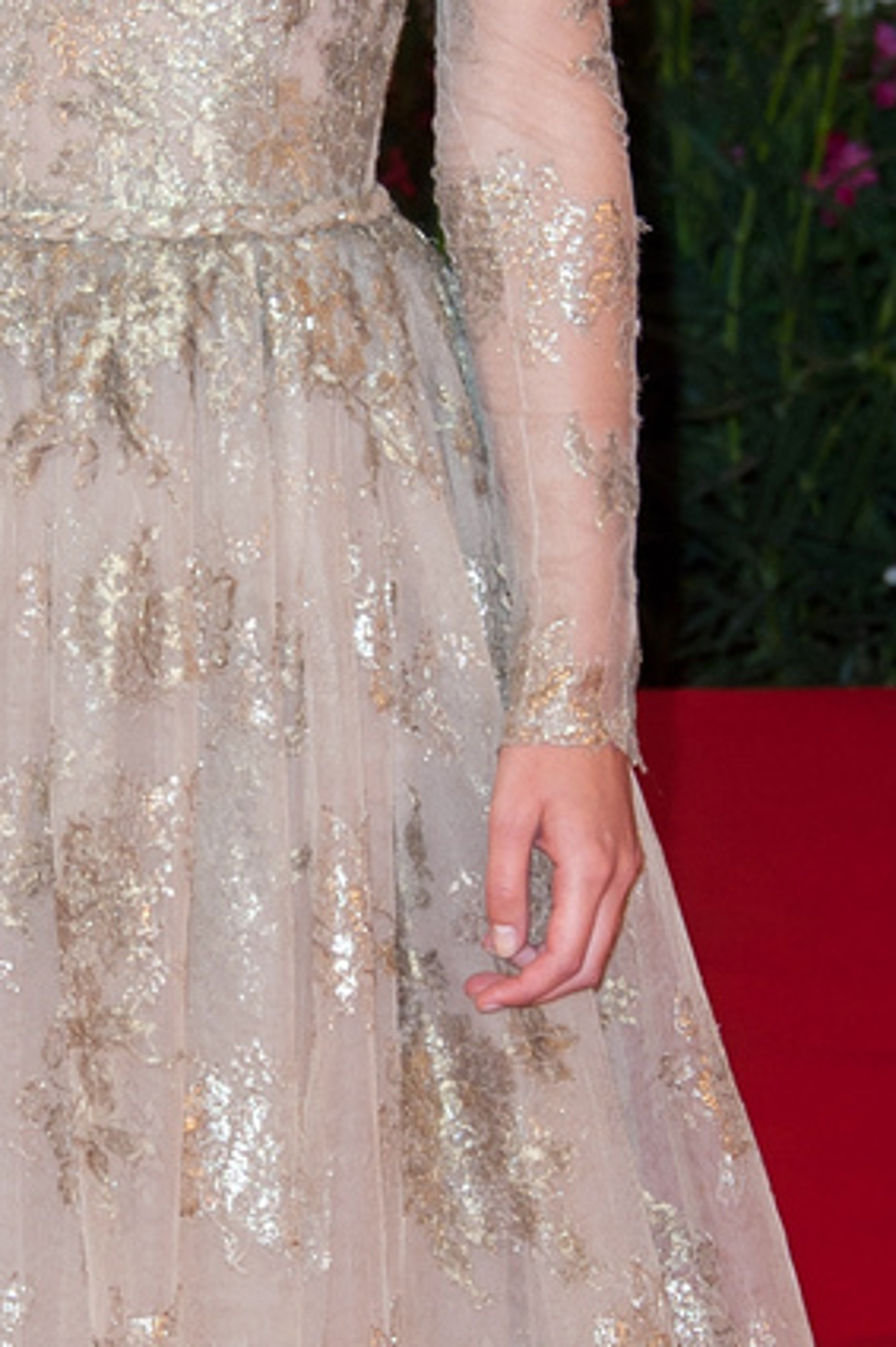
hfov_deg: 4.5
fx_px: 11395
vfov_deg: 6.8
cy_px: 764
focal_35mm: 305
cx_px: 193
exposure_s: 1/250
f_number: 6.3
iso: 560
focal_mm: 90
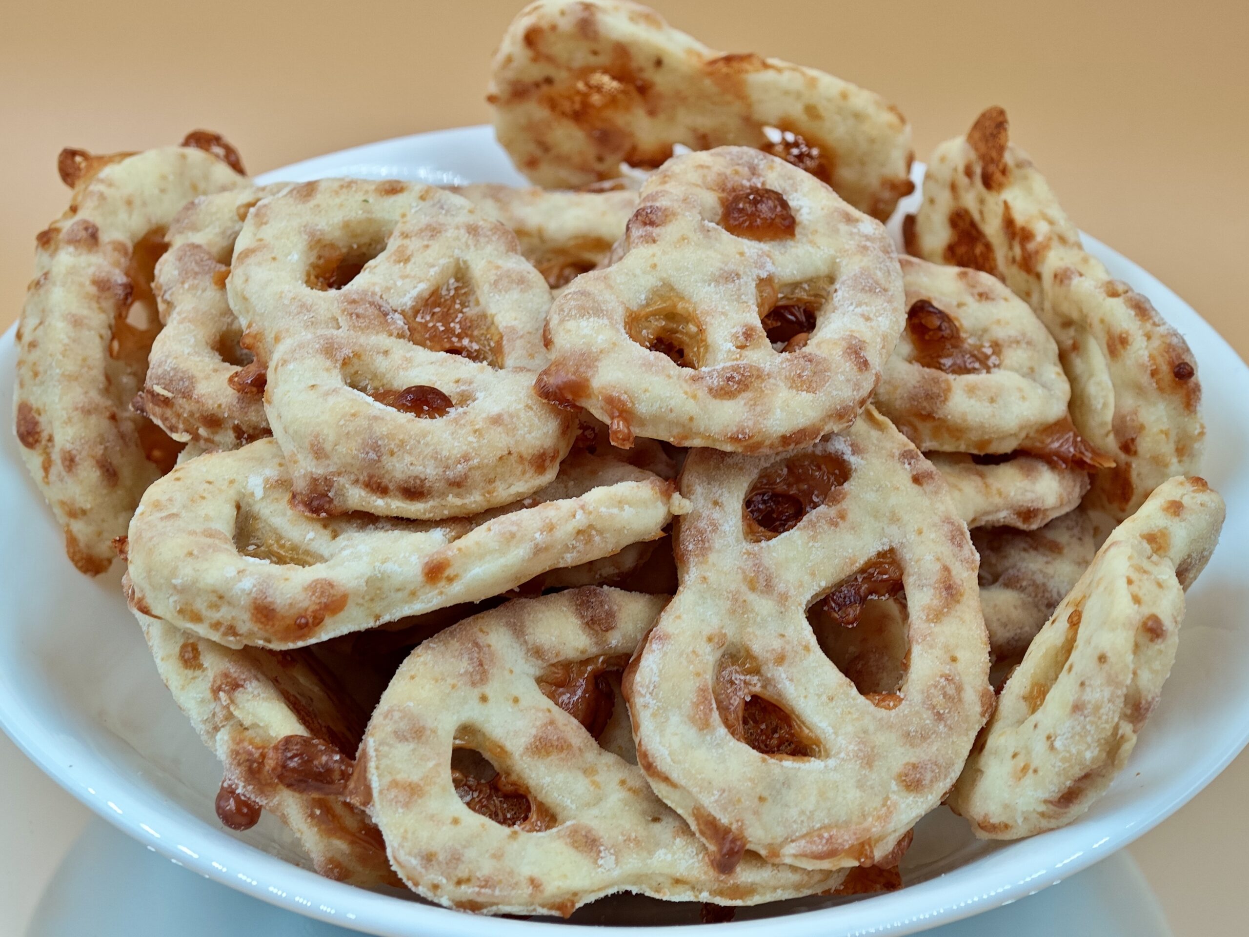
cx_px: 624
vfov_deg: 24.4
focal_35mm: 60
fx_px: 2165
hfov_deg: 32.2
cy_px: 468
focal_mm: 9
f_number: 2
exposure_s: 1/100
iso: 100
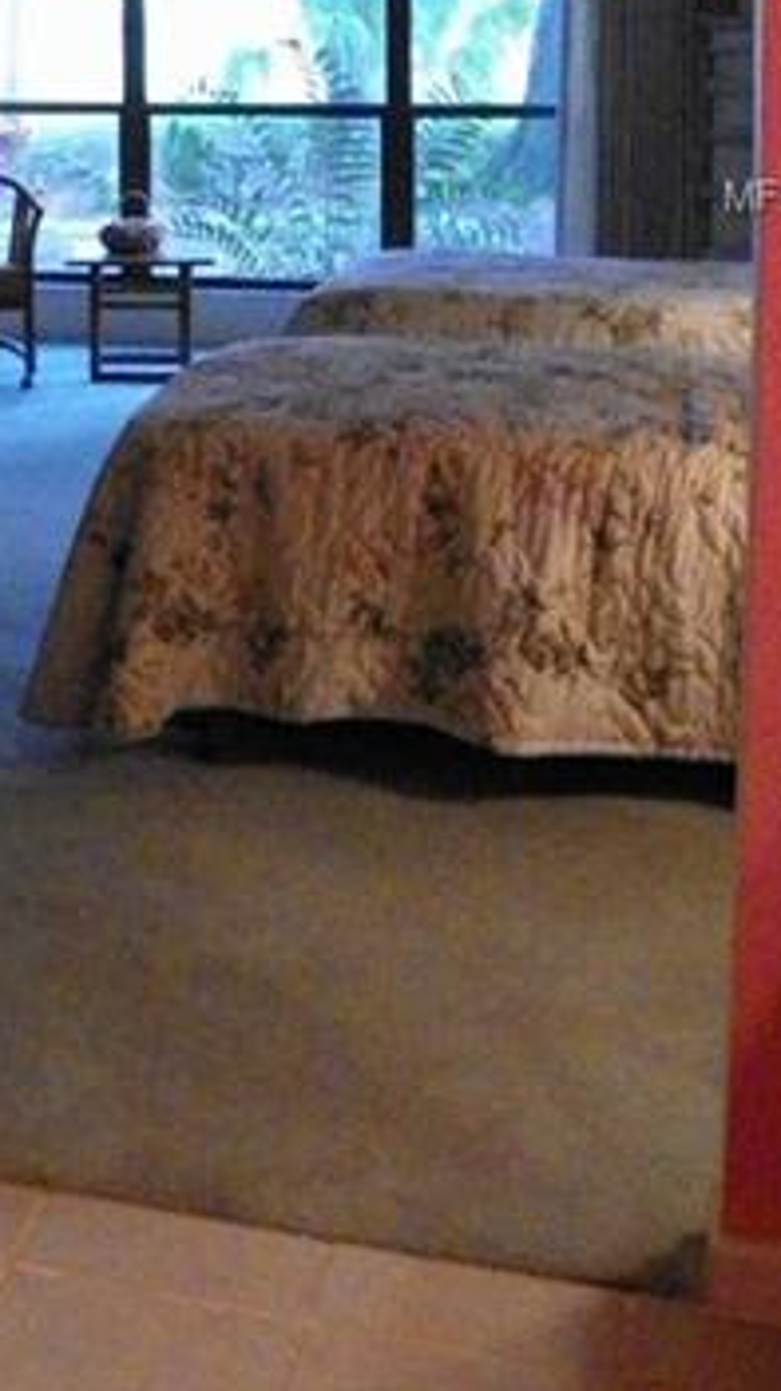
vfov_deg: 32.5
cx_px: -238
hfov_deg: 18.1
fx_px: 2286
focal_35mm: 62
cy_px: 198
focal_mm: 4.6
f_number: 2.8
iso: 640
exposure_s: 1/125
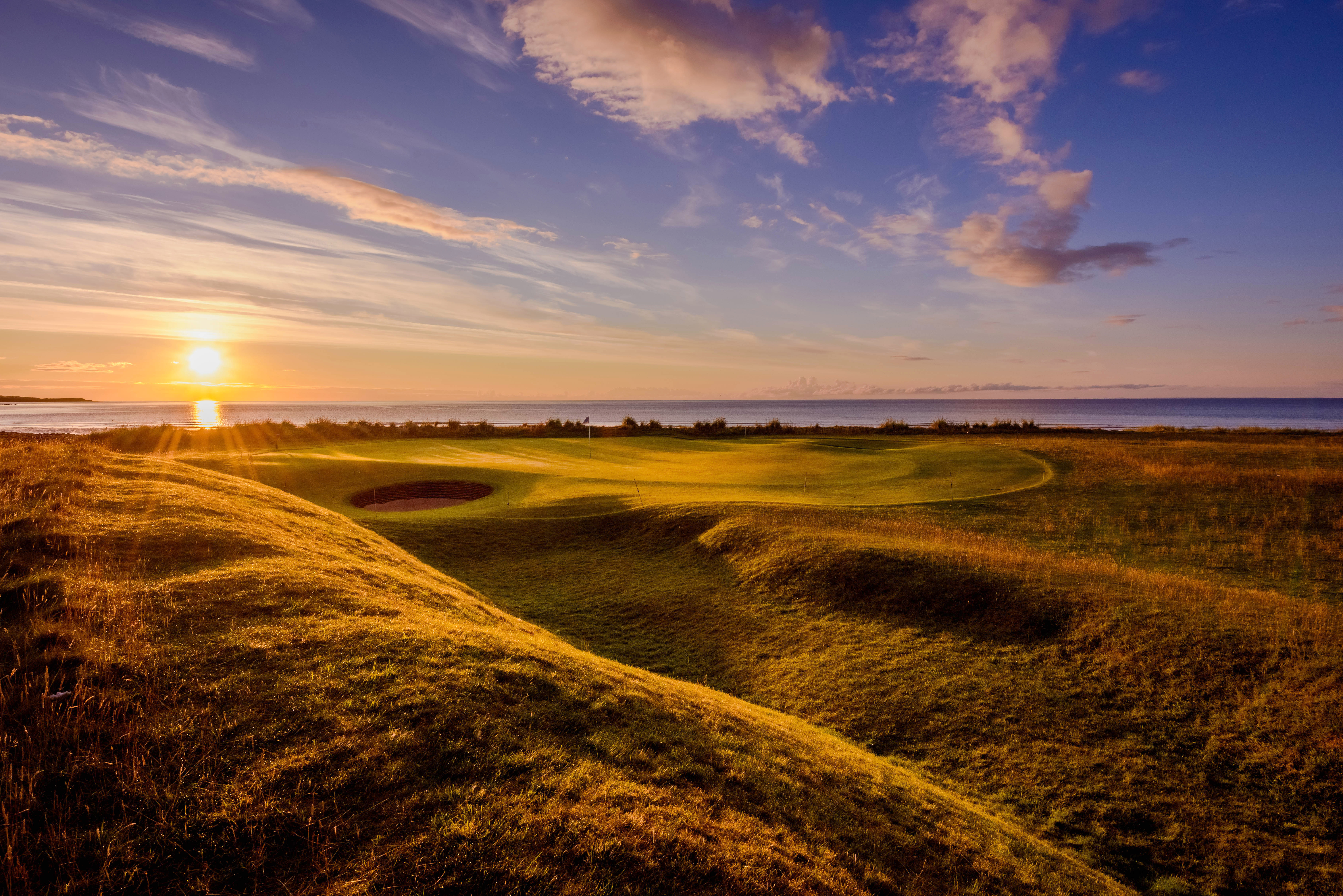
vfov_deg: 64.6
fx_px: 709
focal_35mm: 19
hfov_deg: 86.9
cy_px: 448
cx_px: 672
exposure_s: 1/320
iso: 400
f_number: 11
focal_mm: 19
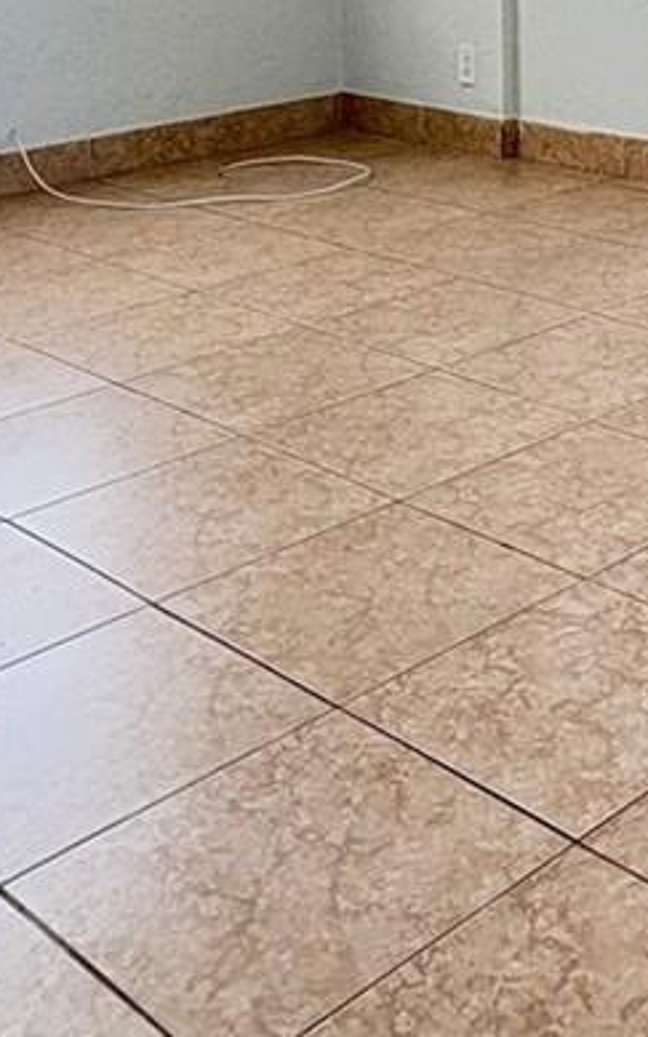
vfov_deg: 29.5
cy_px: -157
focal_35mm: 61
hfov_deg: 20.0
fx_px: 1724
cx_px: 773
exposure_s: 1/120
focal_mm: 2.22
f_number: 2.2
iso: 200
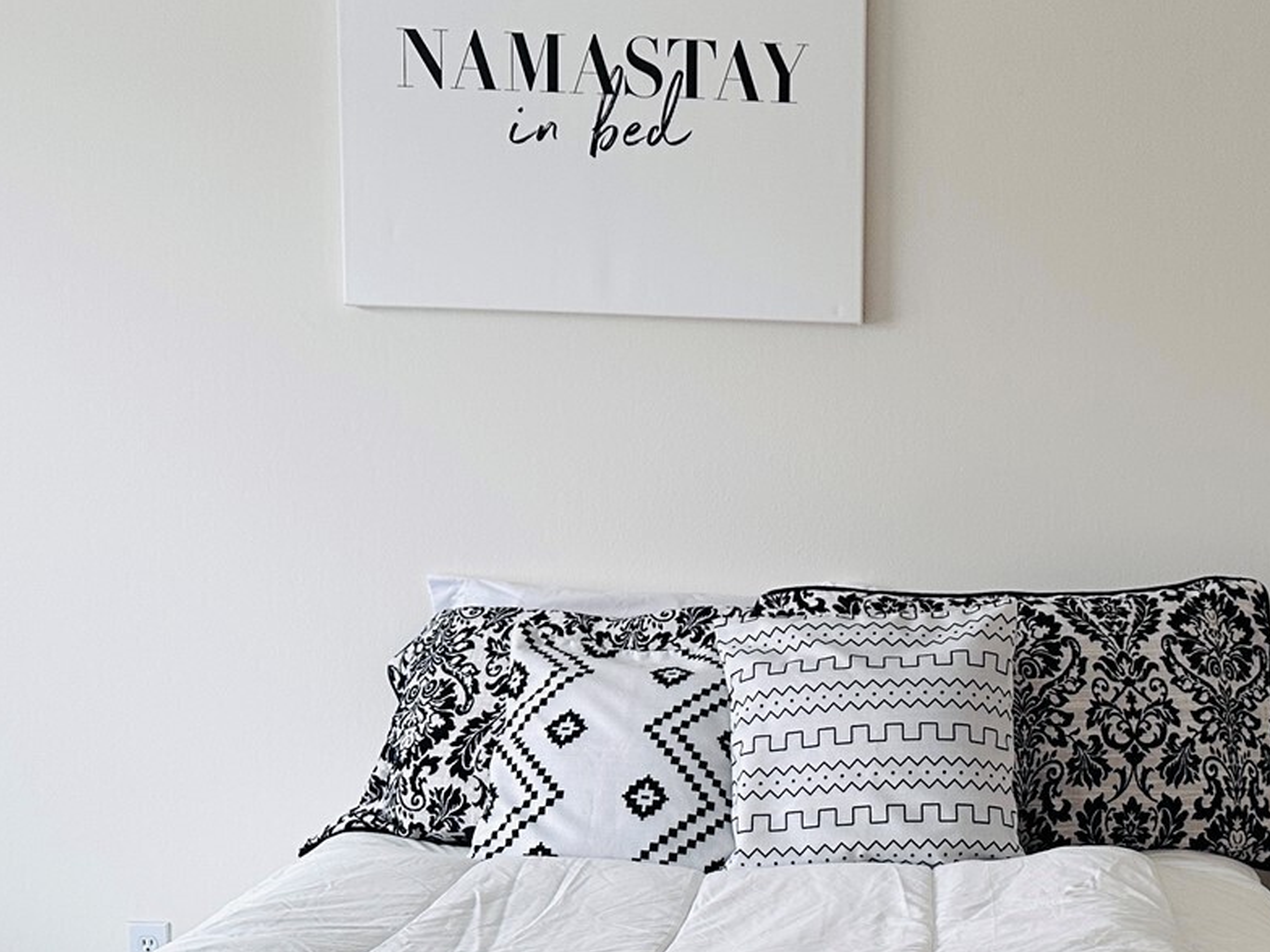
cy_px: 698
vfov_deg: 29.3
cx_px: 978
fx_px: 1798
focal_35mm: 49
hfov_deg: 37.8
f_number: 1.78
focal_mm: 6.86
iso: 250
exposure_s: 1/117
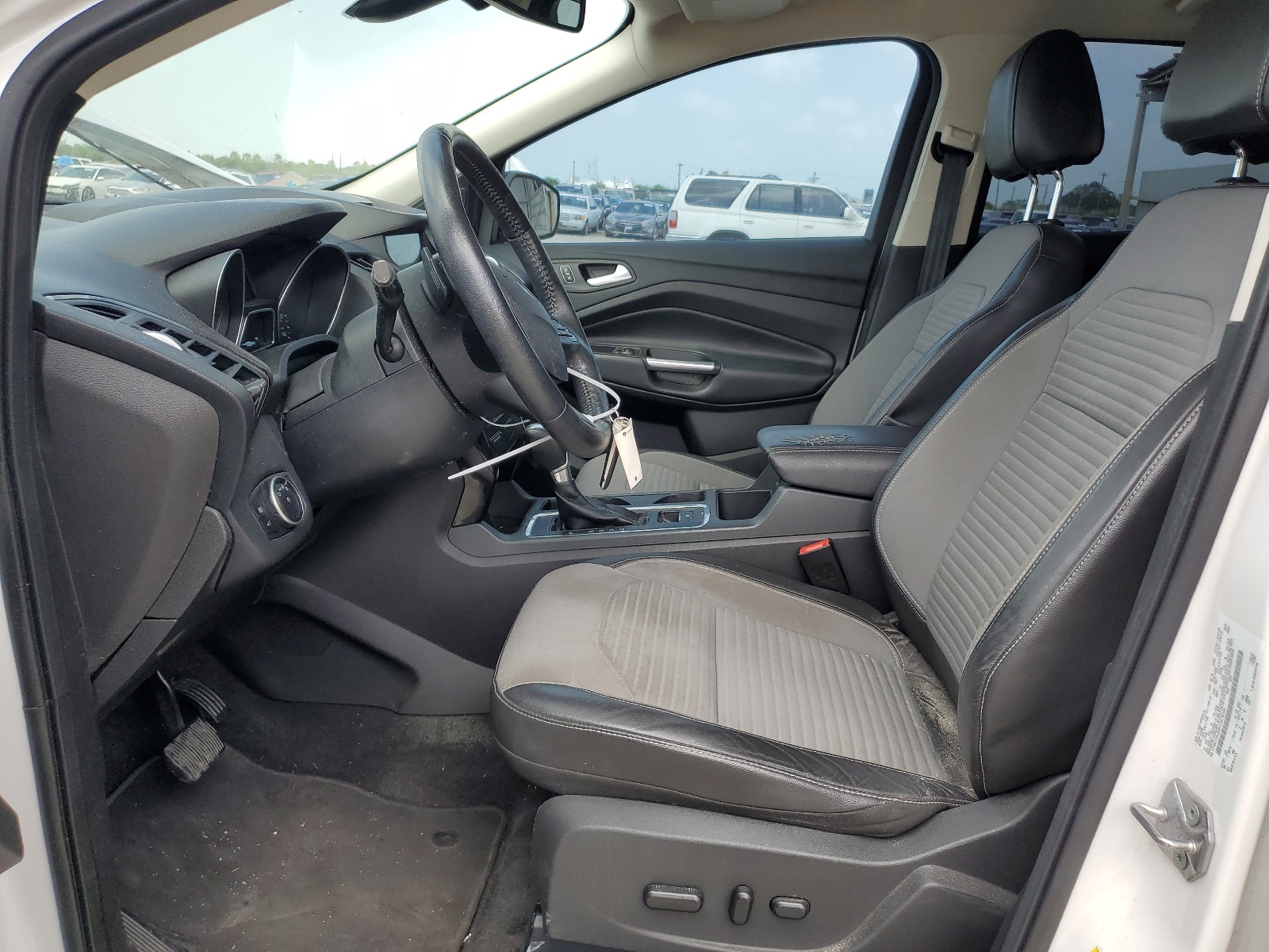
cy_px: 476
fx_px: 953
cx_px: 634
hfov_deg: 67.3
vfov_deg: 53.1
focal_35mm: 26
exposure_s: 1/667
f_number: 1.5
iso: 50
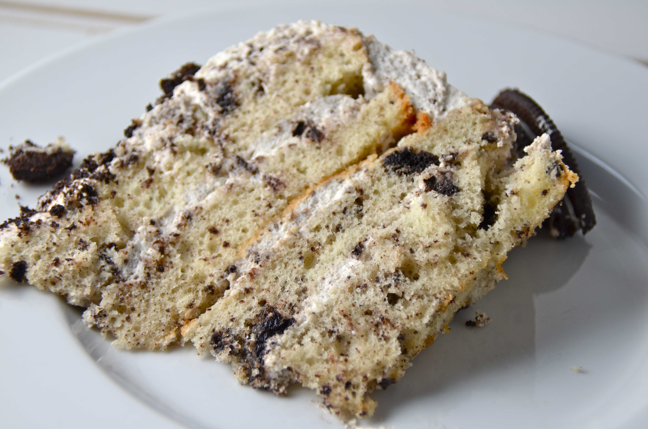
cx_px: 324
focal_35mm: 123
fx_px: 2209
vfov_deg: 11.1
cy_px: 214
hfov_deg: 16.7
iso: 360
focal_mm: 82
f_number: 5.6
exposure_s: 1/125
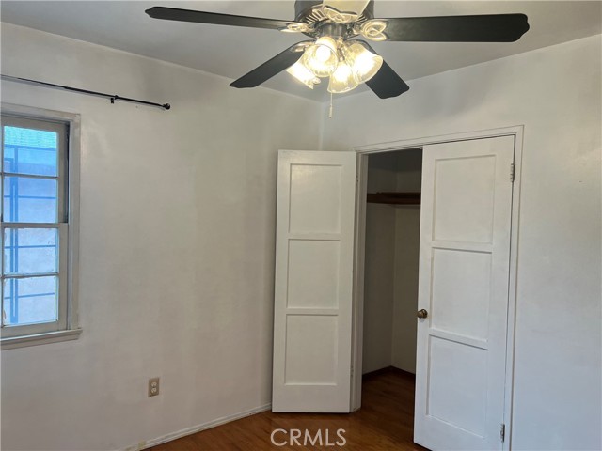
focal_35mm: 26
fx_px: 452
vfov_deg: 53.1
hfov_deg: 67.3
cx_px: 301
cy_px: 226
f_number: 1.5
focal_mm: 5.7
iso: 100
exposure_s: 1/120
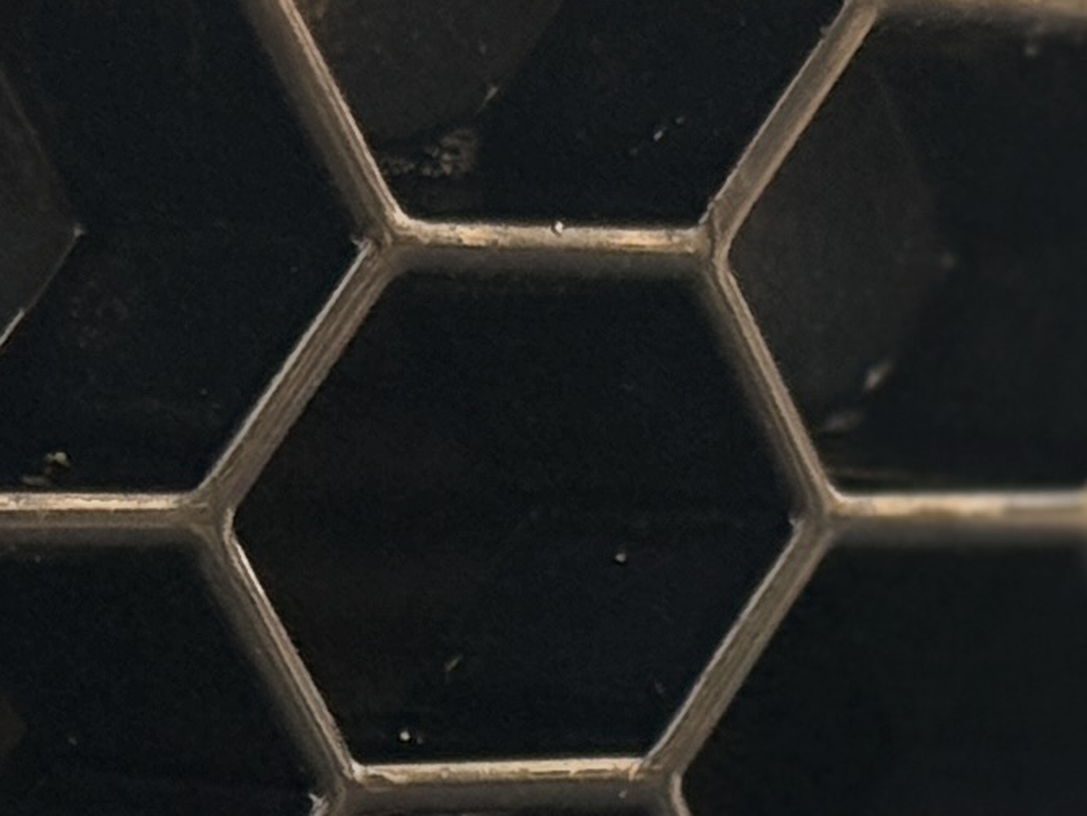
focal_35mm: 290
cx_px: 562
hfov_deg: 6.8
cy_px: 1937
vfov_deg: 5.0
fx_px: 9111
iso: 64
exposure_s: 1/481
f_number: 1.78
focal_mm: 6.76
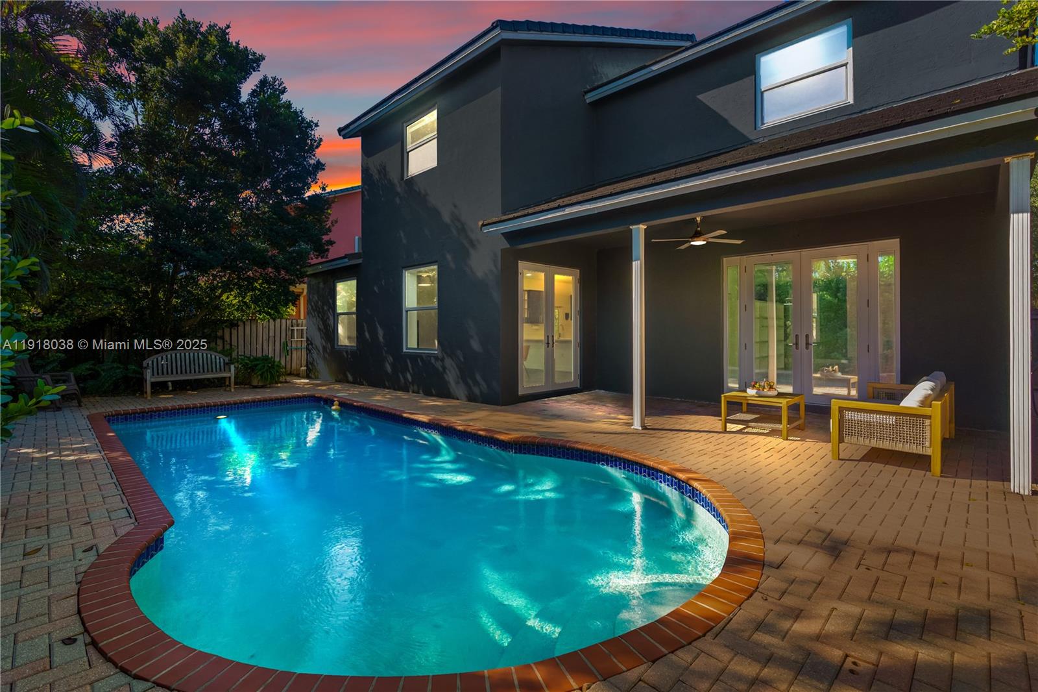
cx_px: 519
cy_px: 346
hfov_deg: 96.7
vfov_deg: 73.7
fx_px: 461
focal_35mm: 16
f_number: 4.5
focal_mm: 16
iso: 100
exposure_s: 1/50
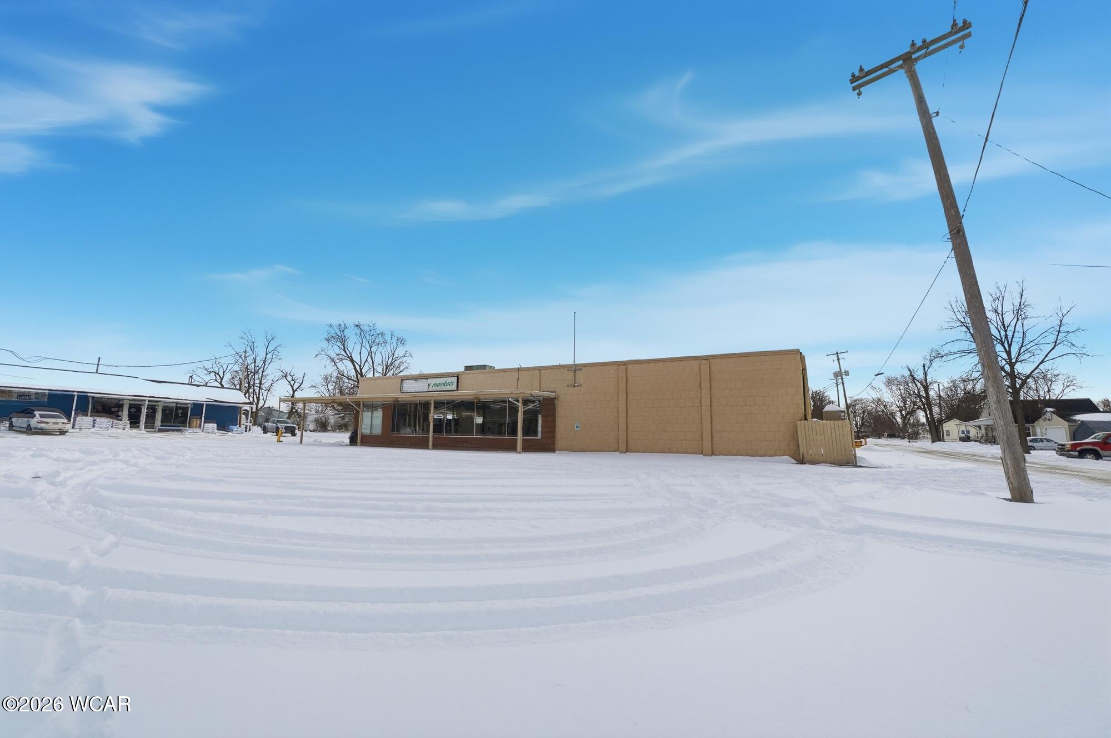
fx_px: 462
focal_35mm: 15
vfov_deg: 77.2
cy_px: 369
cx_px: 556
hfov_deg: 100.5
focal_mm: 10
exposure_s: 1/4000
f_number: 13
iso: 125
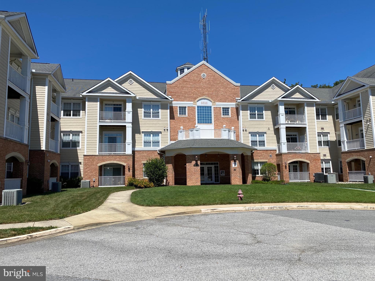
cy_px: 140
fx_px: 282
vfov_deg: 53.1
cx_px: 188
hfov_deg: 67.3
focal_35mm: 26
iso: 32
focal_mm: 4.25
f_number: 1.8
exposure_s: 1/4608
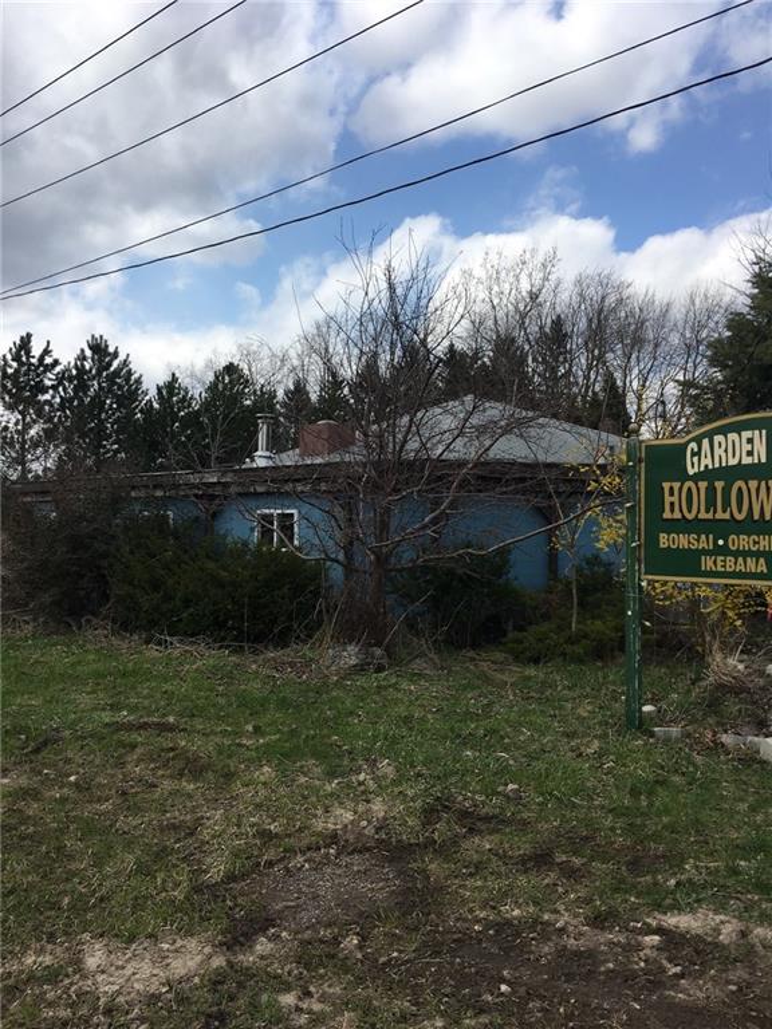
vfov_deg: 61.7
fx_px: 862
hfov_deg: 48.2
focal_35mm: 29
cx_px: 386
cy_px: 514
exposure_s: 1/1451
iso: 25
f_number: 2.2
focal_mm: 4.15
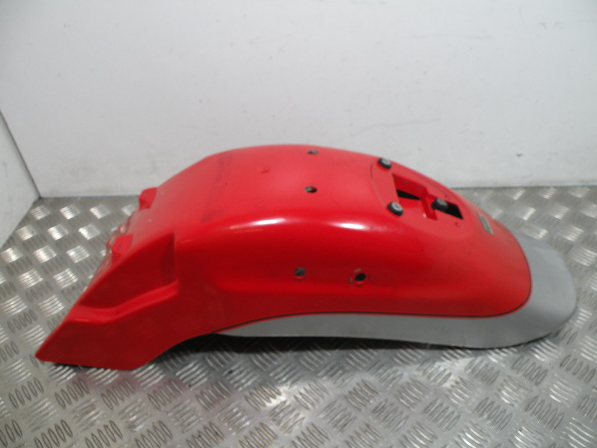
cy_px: 224
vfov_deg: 51.4
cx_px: 298
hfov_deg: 65.3
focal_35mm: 27
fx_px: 466
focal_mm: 4.7
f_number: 3.2
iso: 64
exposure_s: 1/74
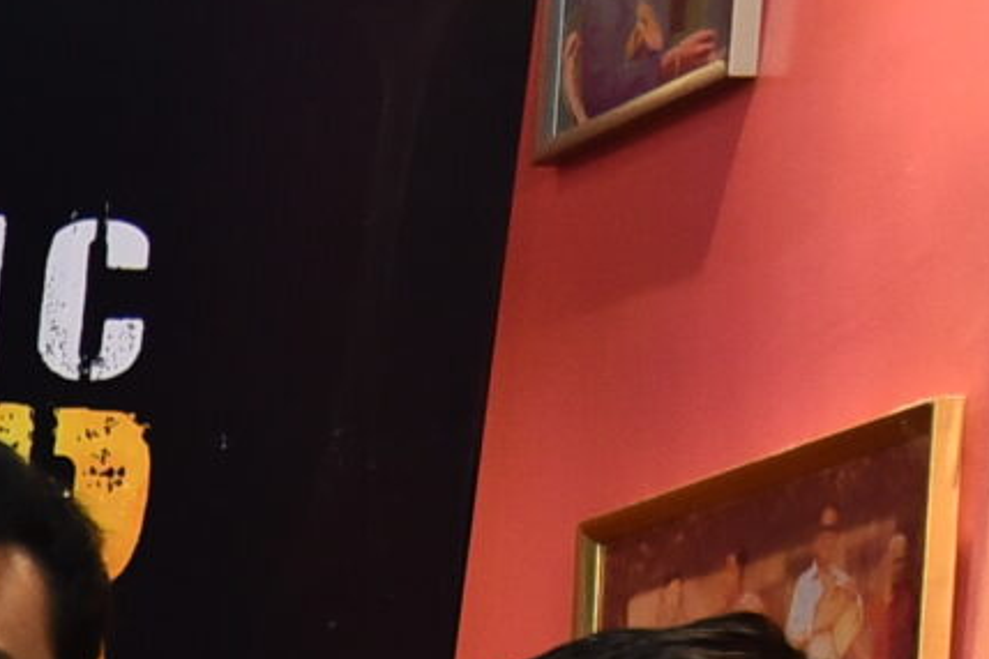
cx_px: -1727
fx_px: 5741
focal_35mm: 209
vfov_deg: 6.2
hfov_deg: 8.6
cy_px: 1732
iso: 1000
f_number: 4
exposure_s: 1/125
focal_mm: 35
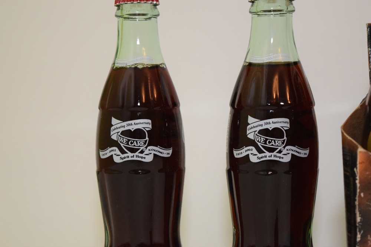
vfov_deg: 16.6
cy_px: 124
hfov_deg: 24.6
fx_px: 850
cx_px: 186
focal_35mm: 82
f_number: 5.6
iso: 3200
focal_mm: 55
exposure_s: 1/60
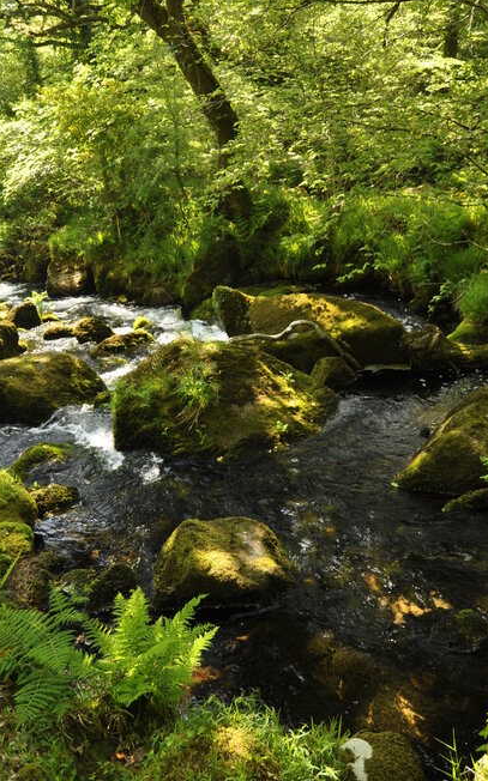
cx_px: 283
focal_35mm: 34
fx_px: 724
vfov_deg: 56.7
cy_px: 392
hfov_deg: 37.2
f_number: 3.5
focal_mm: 18
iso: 250
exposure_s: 1/50
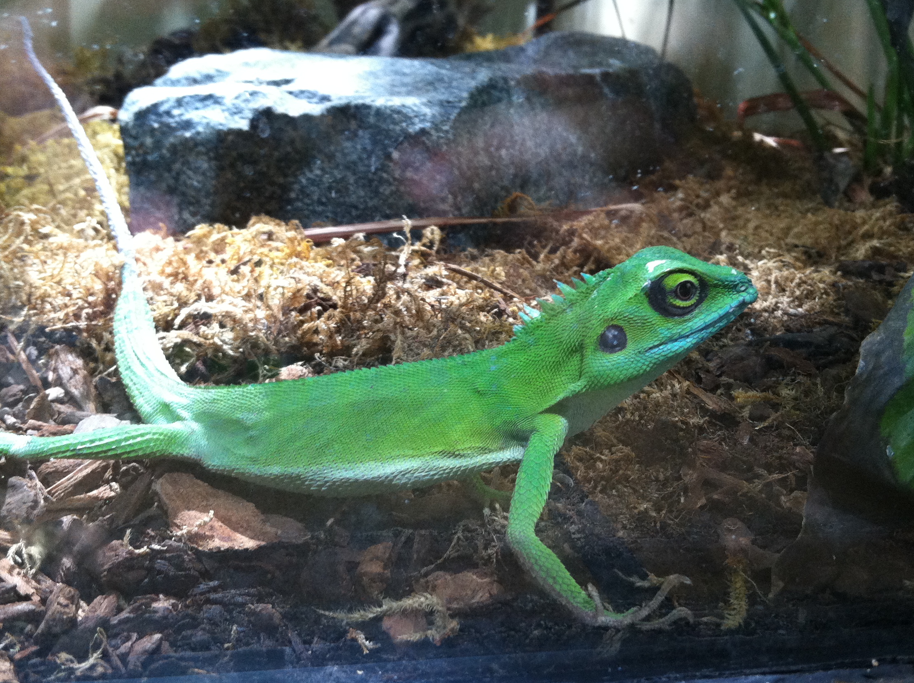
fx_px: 1081
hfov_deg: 45.8
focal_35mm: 41
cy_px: 366
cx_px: 449
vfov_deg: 35.0
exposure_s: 1/15
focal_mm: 3.85
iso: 200
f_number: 2.8
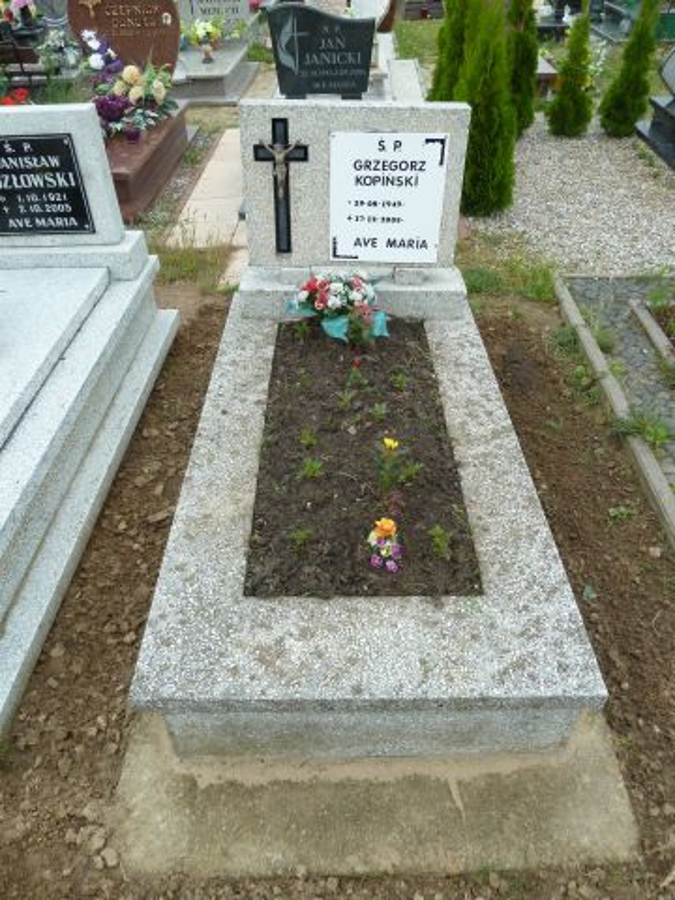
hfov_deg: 54.9
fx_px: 650
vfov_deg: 69.4
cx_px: 338
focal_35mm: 25
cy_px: 450
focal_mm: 4.1
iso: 160
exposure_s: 1/200
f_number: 4
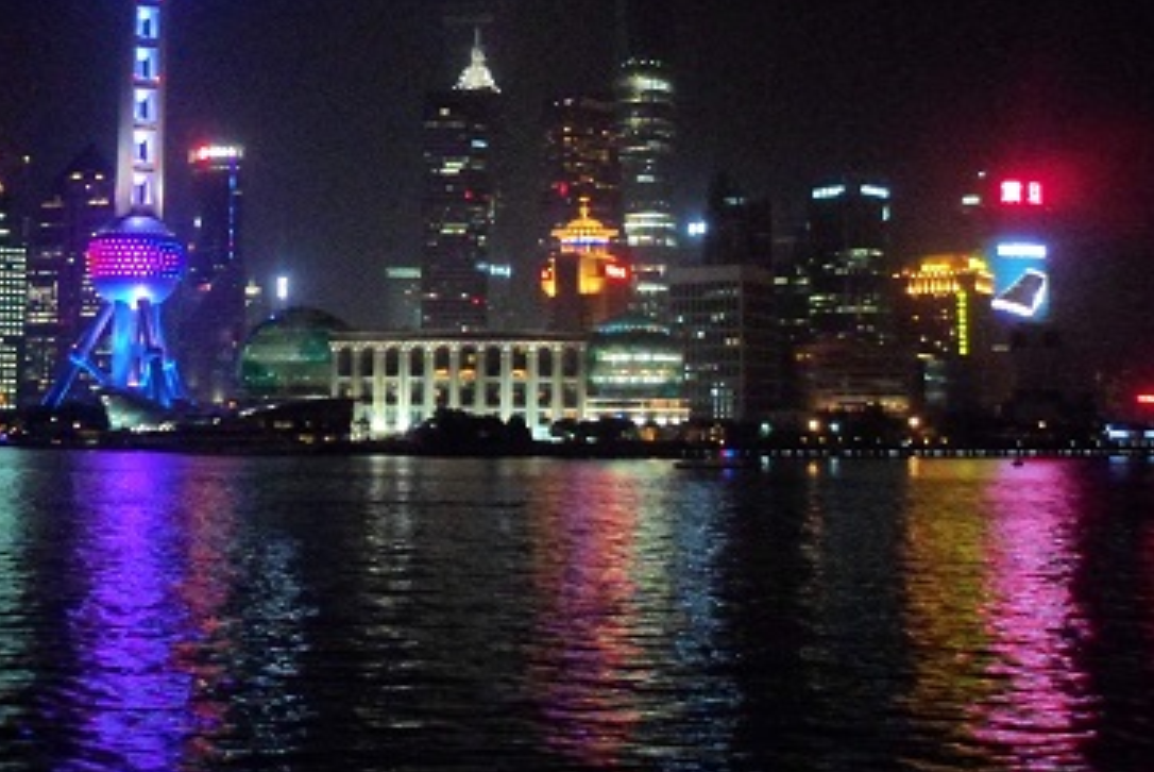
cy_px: 278
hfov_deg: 40.6
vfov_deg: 28.6
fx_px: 1508
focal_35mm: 47
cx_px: 277
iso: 800
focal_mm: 4.9
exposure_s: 1/8
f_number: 3.3
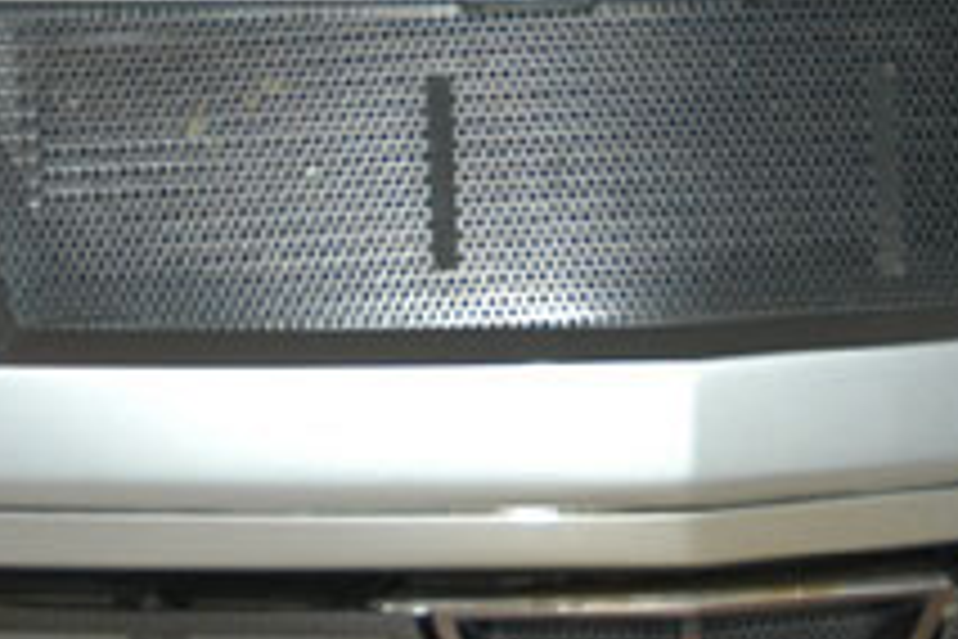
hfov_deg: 14.3
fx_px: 3805
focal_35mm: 143
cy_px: 68
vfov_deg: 9.6
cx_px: 497
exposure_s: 1/60
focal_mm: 30
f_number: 5
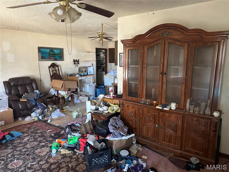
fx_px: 159
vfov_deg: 56.8
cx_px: 114
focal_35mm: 24
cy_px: 86
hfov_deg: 71.6
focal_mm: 6.86
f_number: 1.78
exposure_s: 1/54
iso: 1000
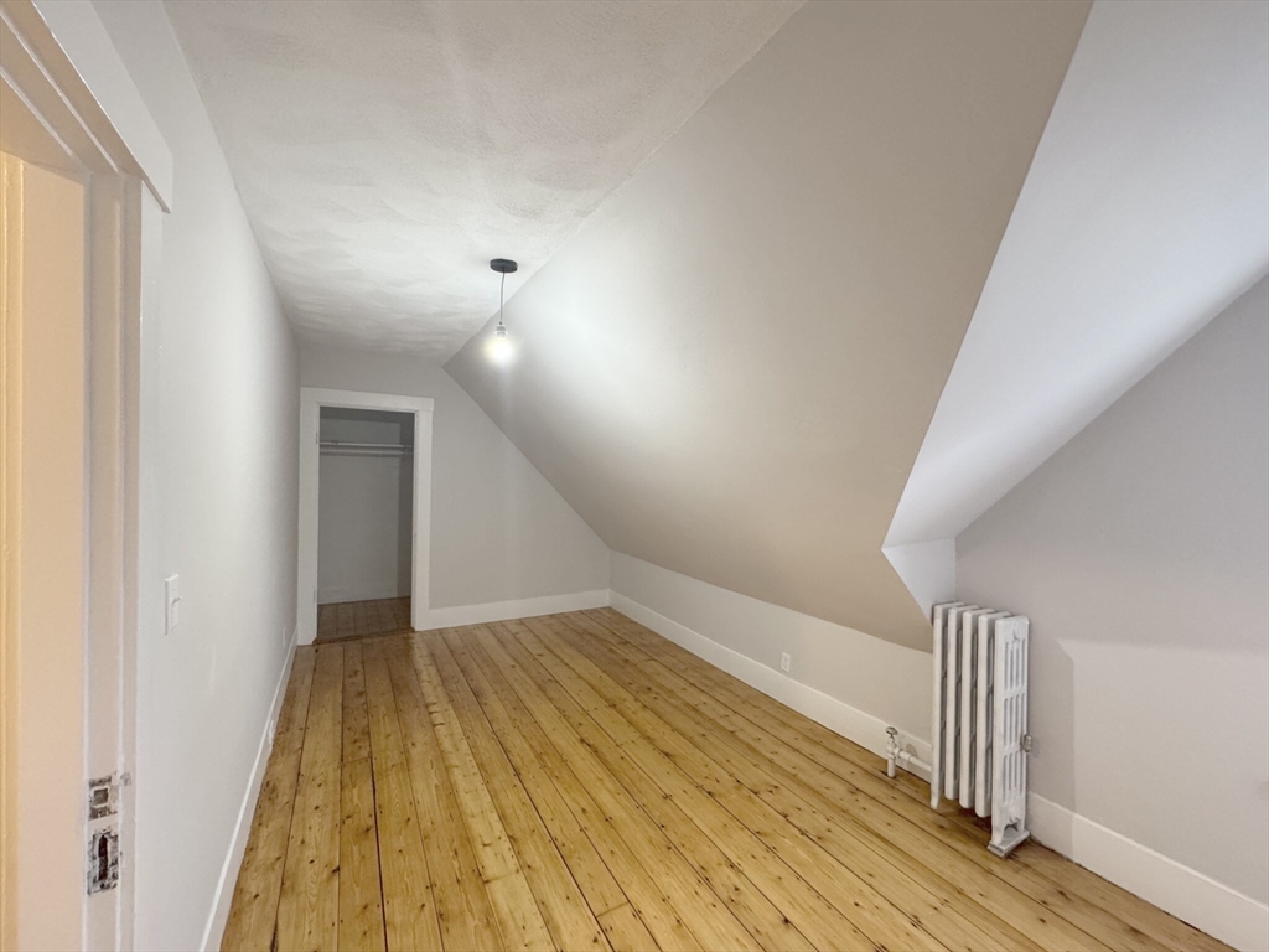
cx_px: 634
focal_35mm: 14
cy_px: 476
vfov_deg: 85.7
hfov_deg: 102.1
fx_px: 513
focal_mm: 2.22
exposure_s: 1/61
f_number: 2.2
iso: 320
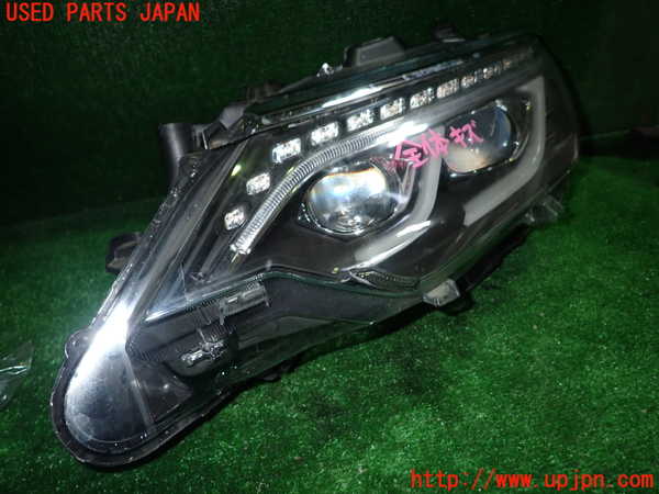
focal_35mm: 25
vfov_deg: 54.9
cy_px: 247
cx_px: 330
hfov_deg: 69.4
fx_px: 476
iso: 200
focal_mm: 4.5
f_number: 5.6
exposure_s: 1/30
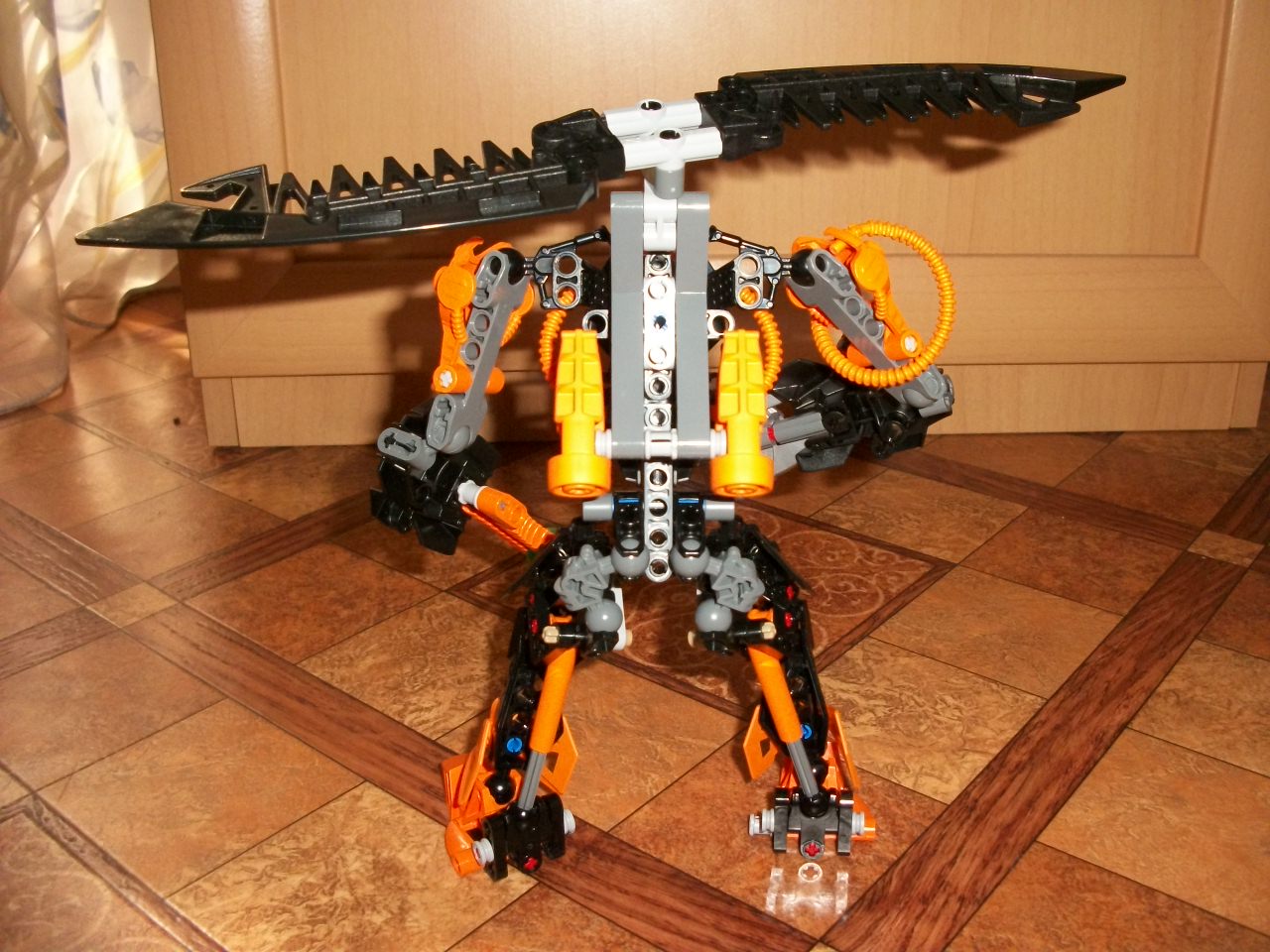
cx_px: 635
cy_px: 476
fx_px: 1284
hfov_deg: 52.6
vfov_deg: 40.7
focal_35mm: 35
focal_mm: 6.3
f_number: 3.1
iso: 250
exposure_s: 1/125
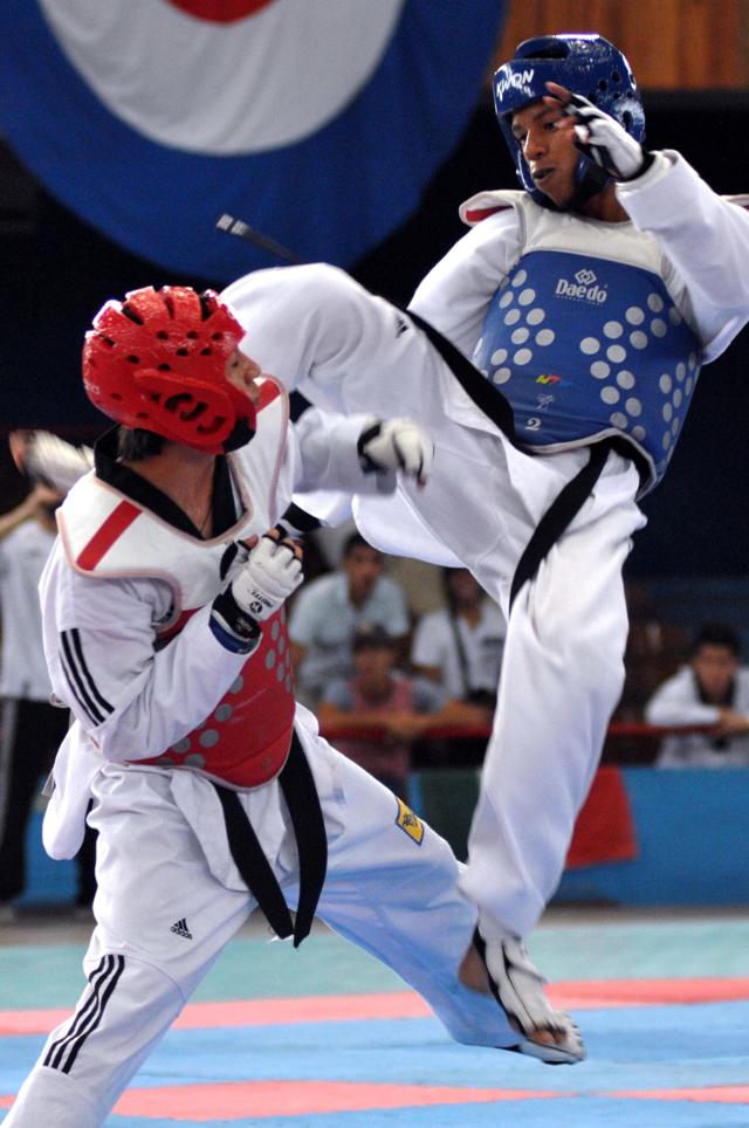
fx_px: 4694
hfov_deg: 9.1
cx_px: 374
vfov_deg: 13.7
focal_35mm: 150
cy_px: 564
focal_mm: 100
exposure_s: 1/320
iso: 1250
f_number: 2.8
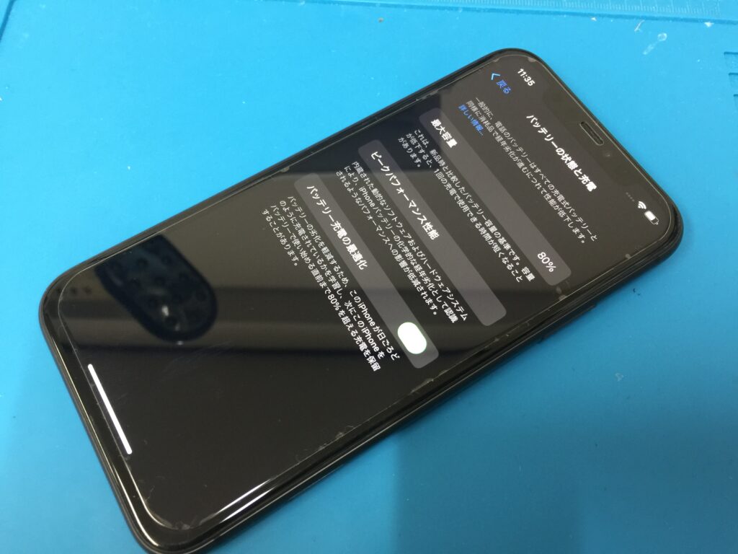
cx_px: 369
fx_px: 618
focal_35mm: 29
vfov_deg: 48.2
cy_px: 277
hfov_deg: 61.7
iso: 100
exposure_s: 1/17
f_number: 2.2
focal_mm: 4.15
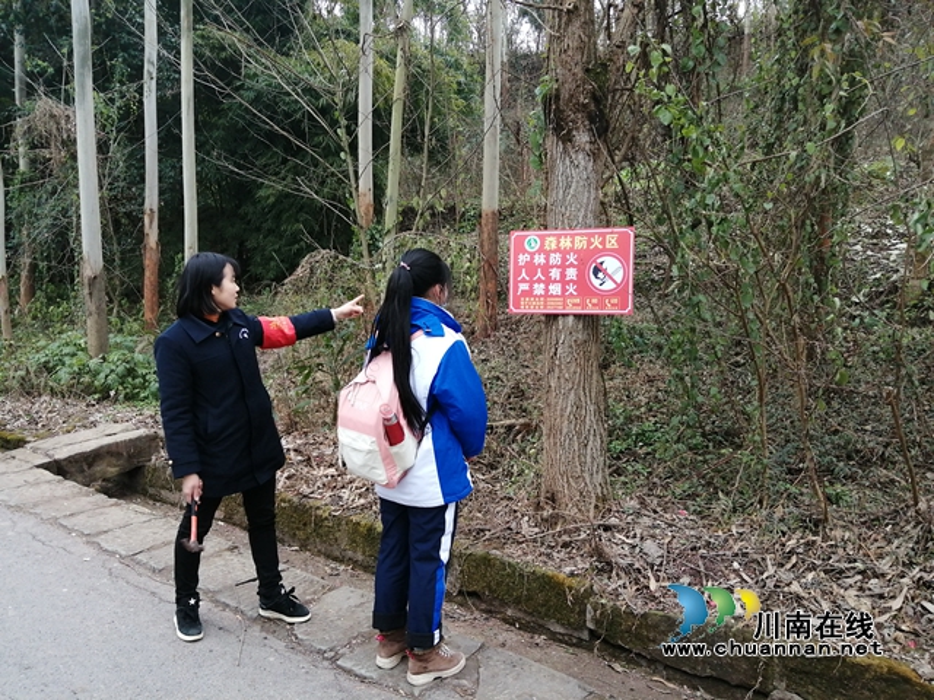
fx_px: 702
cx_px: 467
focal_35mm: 26
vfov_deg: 53.1
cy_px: 350
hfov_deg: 67.3
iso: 80
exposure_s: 1/50
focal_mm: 3.46
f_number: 1.8
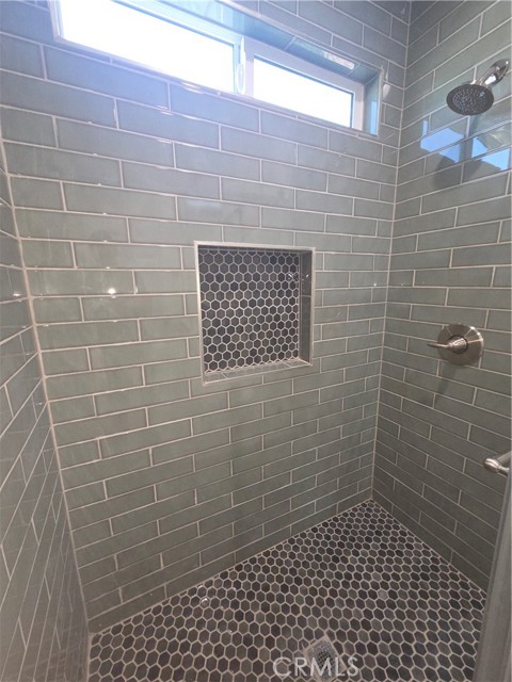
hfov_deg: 89.9
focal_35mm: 13
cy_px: 341
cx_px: 256
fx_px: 256
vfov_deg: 106.2
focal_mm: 2.2
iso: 200
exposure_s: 1/60
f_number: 2.2
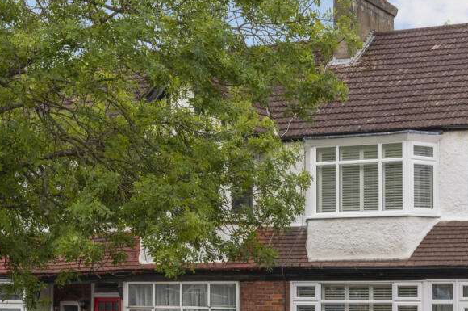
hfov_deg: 36.0
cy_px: 201
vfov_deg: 25.3
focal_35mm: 53
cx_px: 389
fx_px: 688
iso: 200
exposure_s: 1/100
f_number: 8
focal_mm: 30
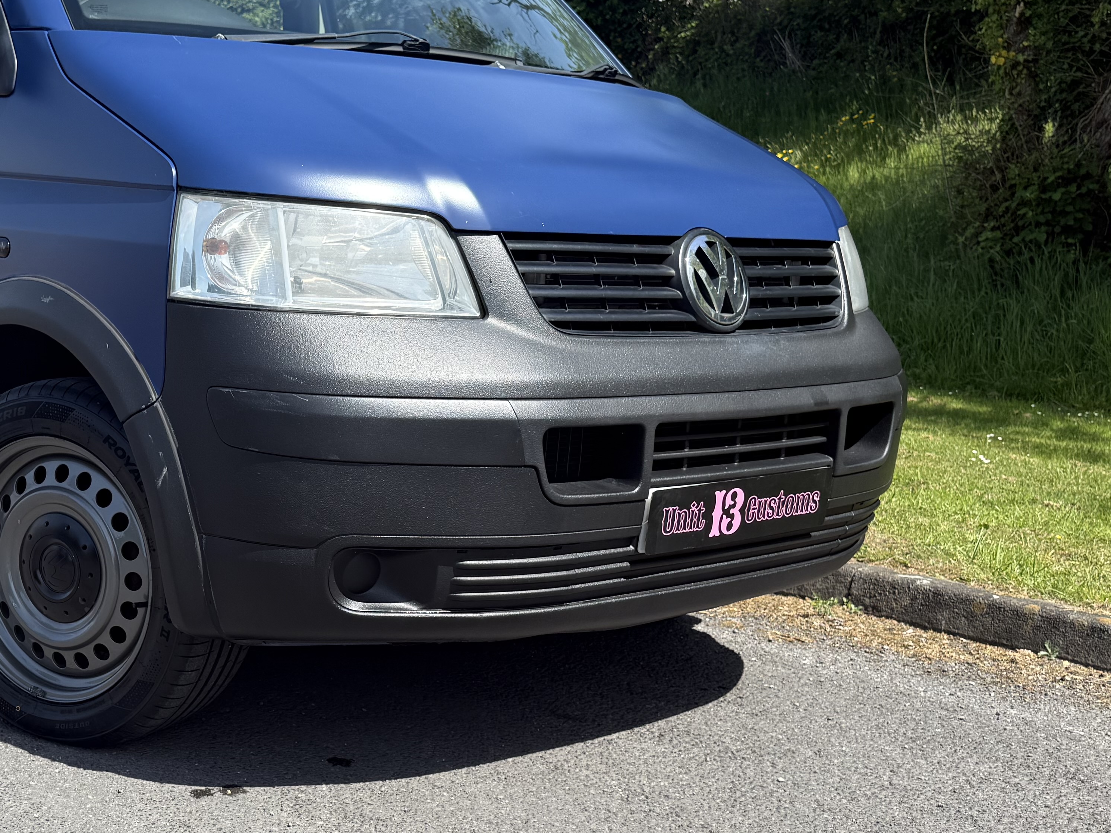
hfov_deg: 40.0
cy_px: 484
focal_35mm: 46
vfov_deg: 31.5
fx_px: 1476
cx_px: 271
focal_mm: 6.76
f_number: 1.78
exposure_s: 1/2370
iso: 80
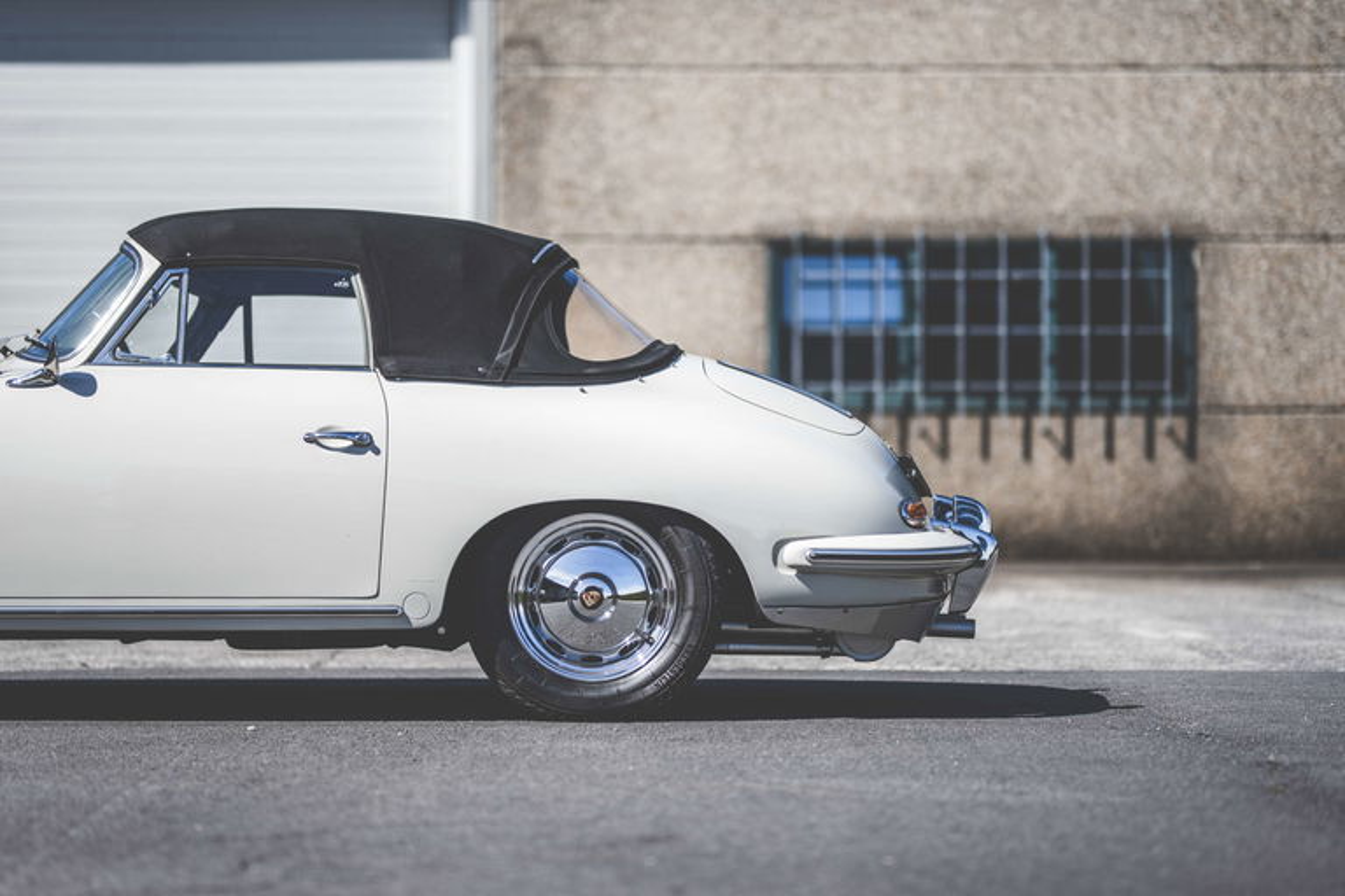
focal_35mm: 85
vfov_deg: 16.1
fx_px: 3175
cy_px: 448
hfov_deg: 23.9
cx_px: 672
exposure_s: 1/3200
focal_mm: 85
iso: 100
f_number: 1.4
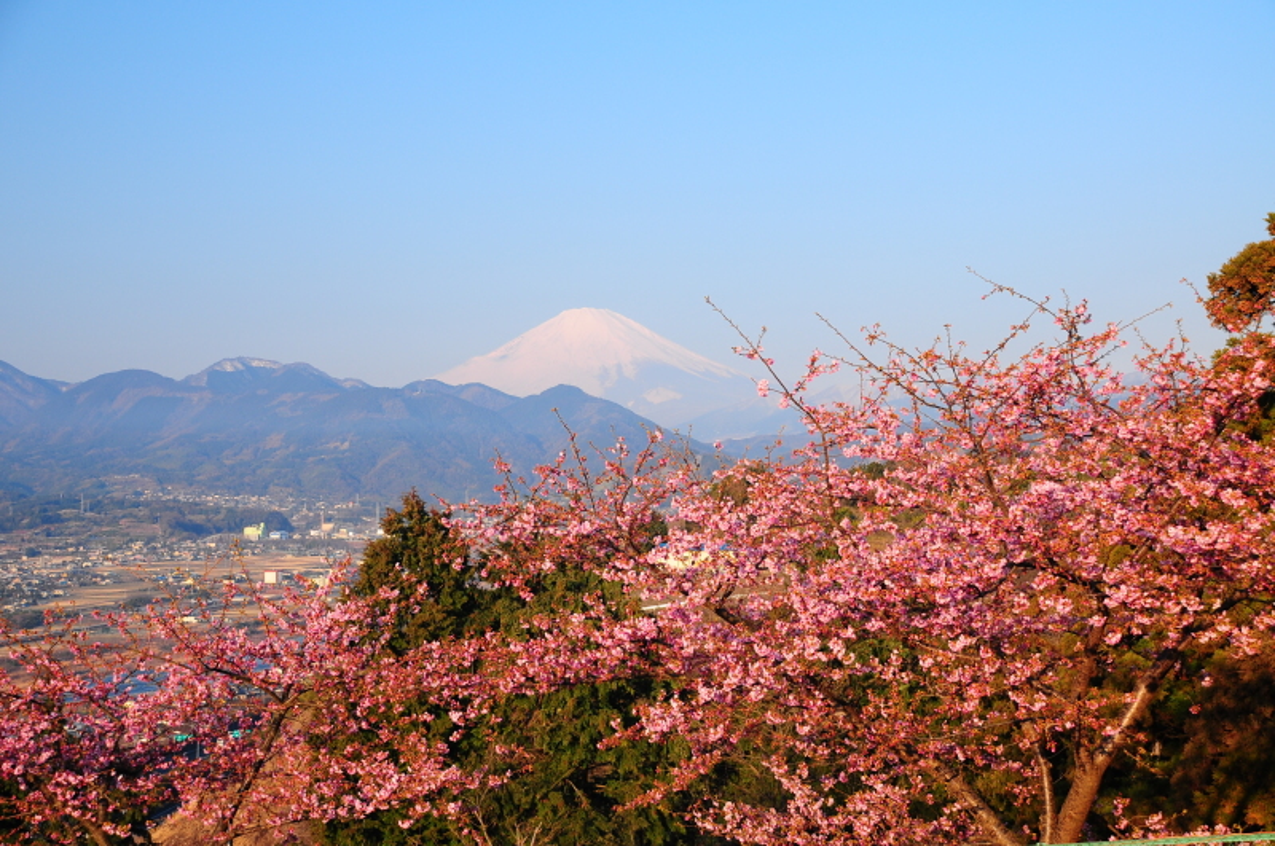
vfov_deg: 25.7
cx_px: 638
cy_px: 423
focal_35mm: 52
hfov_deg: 37.9
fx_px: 1857
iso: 200
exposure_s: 1/160
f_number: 6.3
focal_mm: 35
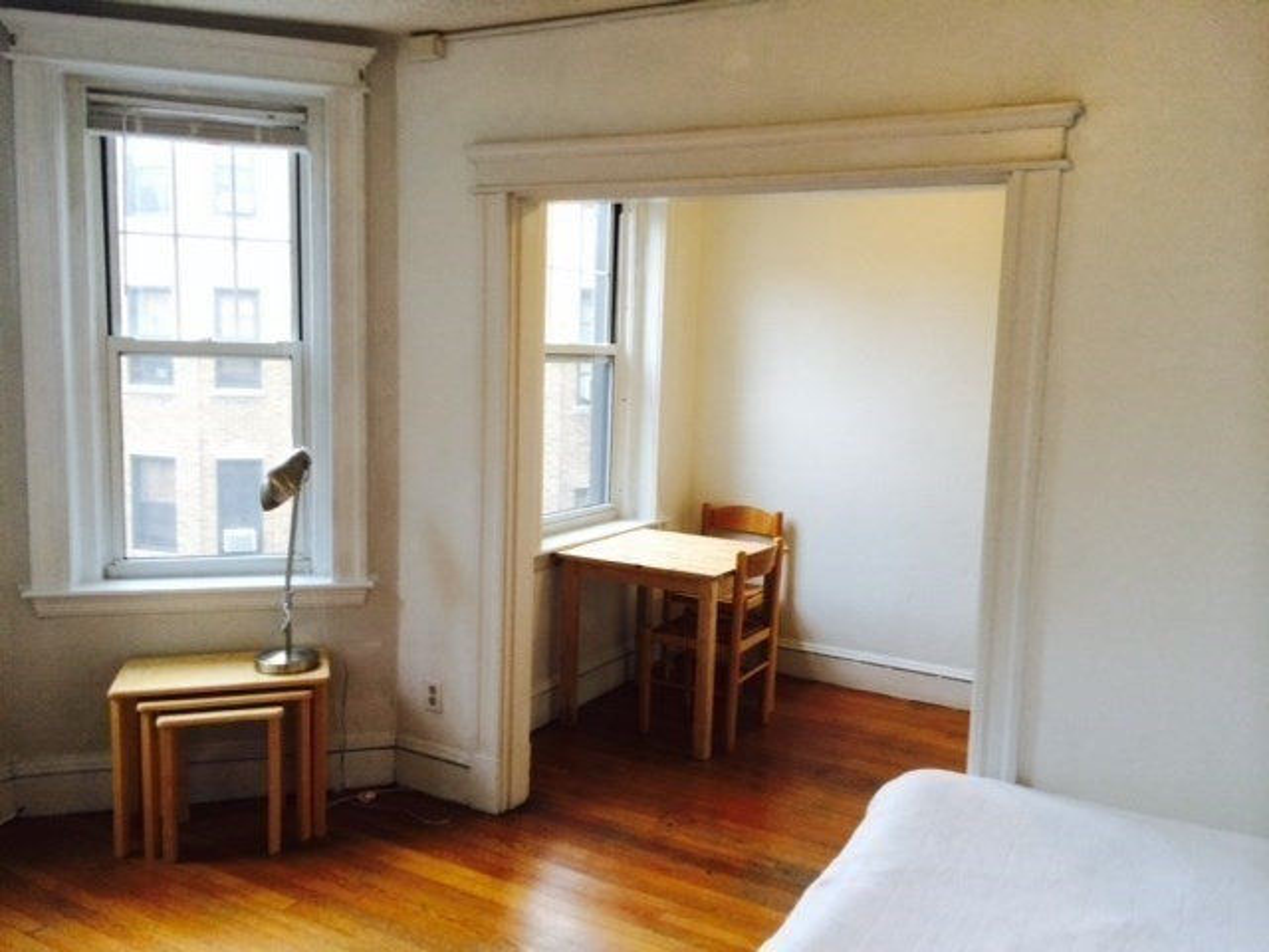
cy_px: 476
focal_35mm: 30
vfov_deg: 46.8
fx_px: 1100
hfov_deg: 60.0
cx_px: 634
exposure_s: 1/30
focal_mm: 4.12
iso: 40
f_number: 2.2
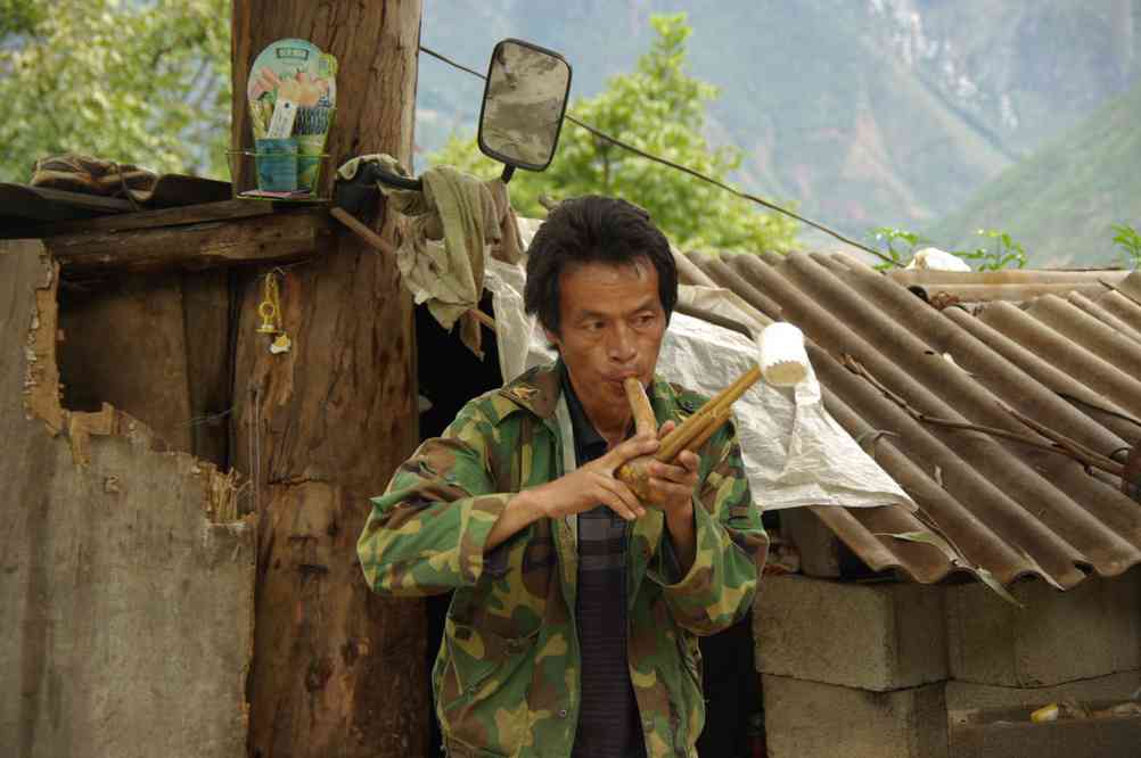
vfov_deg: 13.0
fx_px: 3325
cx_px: 570
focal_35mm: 105
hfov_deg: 19.5
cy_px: 379
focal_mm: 70
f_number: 5.6
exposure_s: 1/90
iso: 100
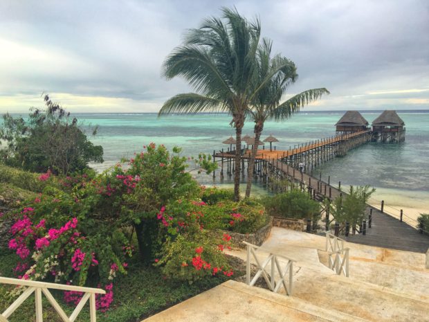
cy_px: 161
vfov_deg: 48.2
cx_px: 214
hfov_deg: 61.7
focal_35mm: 29
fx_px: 359
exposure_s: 1/158
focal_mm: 4.15
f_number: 2.2
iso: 25
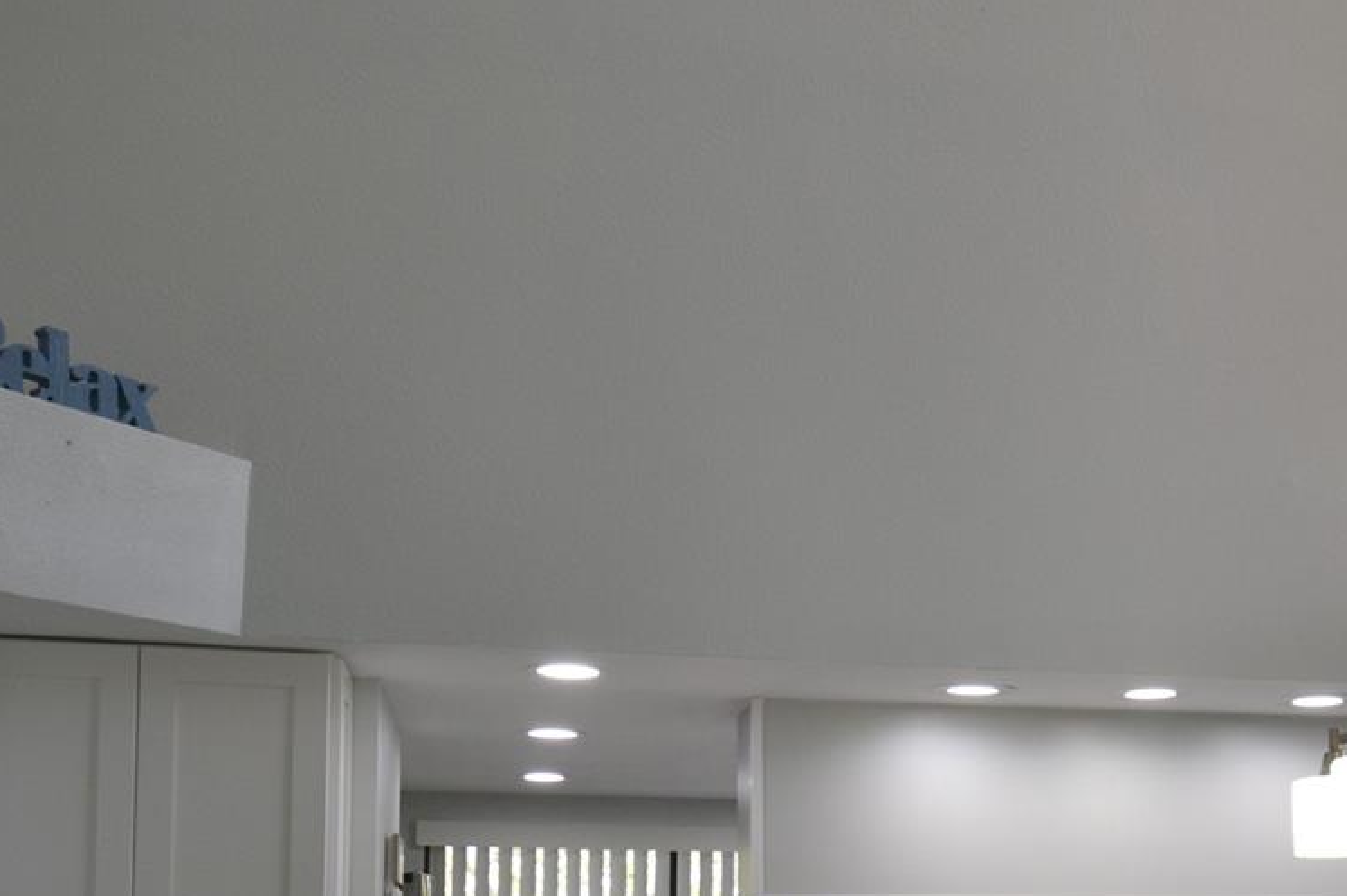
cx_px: 918
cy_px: 871
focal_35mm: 45
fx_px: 1683
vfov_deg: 28.2
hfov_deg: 42.9
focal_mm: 14
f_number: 5
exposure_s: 1/100
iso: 400
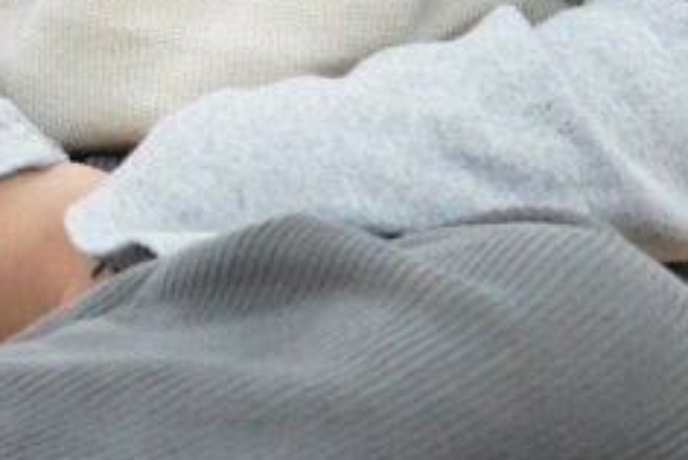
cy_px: -598
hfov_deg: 10.6
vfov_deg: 7.4
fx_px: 3368
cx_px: -746
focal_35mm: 176
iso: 2500
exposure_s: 1/60
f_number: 5.6
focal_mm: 32
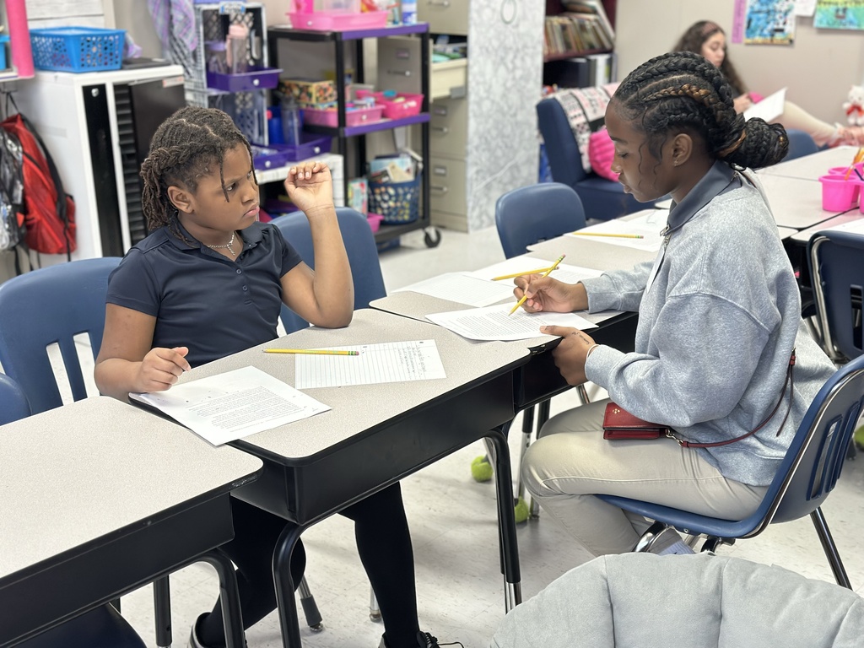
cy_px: 324
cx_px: 432
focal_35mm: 48
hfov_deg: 39.7
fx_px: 1198
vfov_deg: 30.3
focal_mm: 6.86
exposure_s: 1/60
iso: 160
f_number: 1.78
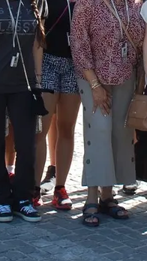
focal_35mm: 127
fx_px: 879
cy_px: -30
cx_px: 106
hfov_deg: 9.5
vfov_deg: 16.4
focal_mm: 22
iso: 200
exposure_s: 1/160
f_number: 6.3
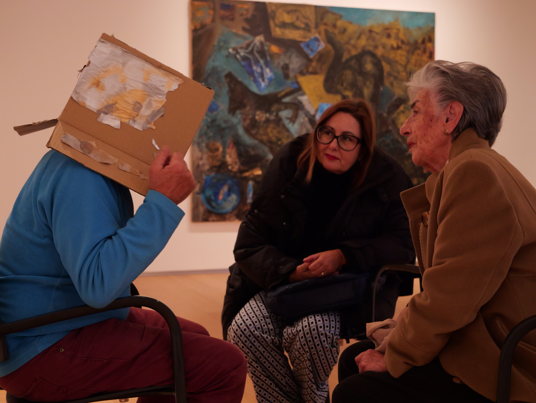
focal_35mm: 56
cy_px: 202
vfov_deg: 26.1
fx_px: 867
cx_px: 268
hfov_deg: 34.3
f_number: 3.6
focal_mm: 28
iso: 2500
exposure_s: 1/50
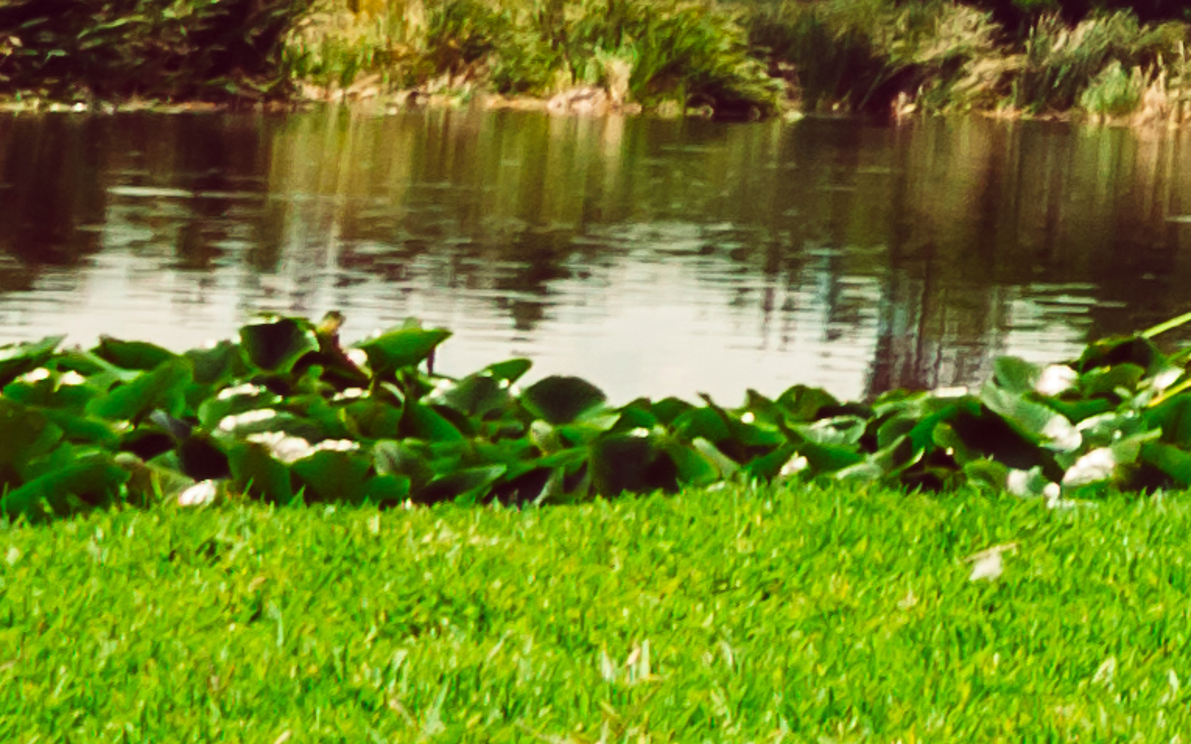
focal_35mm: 154
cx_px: 3301
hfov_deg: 10.6
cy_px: -514
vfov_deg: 8.3
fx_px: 4998
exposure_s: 1/100
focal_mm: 18
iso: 200
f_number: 16
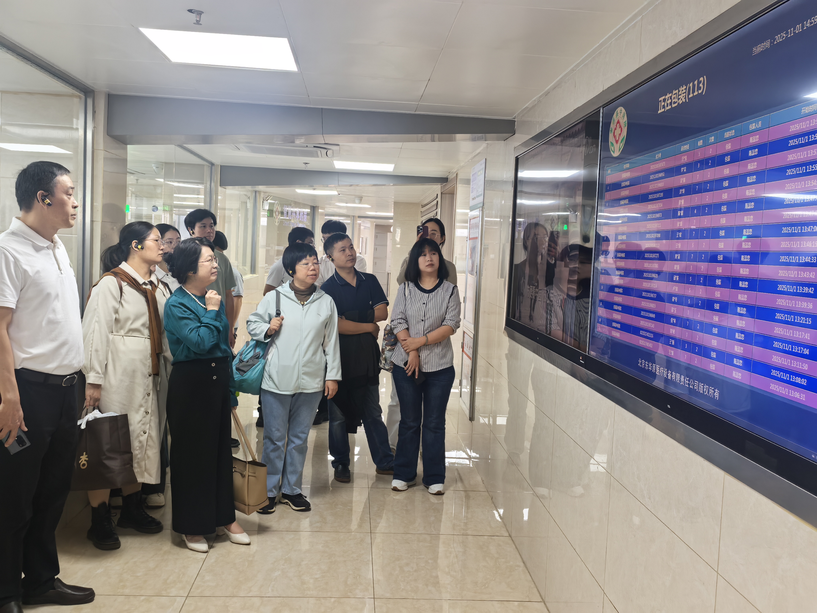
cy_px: 306
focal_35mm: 33
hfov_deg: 55.4
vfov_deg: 42.9
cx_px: 408
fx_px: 779
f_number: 2
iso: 200
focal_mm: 5.75
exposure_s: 1/100
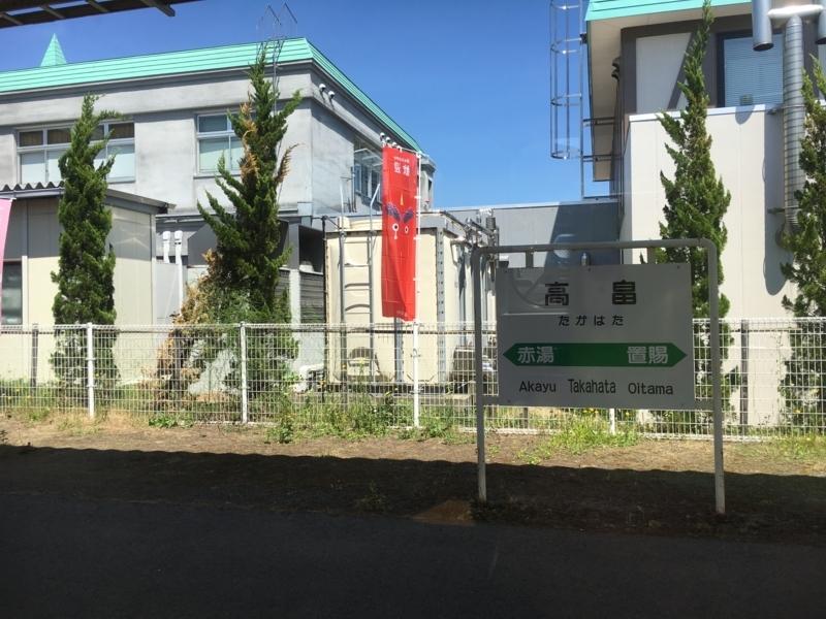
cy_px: 310
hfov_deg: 61.7
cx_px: 413
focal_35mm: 29
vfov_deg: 48.2
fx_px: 692
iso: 25
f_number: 2.2
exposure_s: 1/874
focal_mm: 4.15
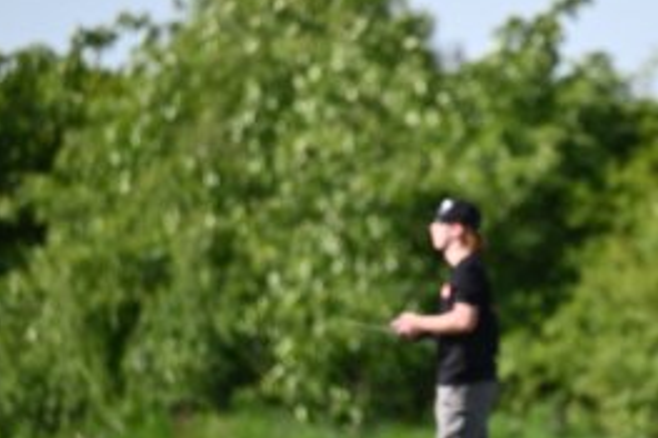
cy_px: 318
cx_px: 522
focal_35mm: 757
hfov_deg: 2.7
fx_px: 13827
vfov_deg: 1.8
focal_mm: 400
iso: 320
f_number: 6.3
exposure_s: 1/1000
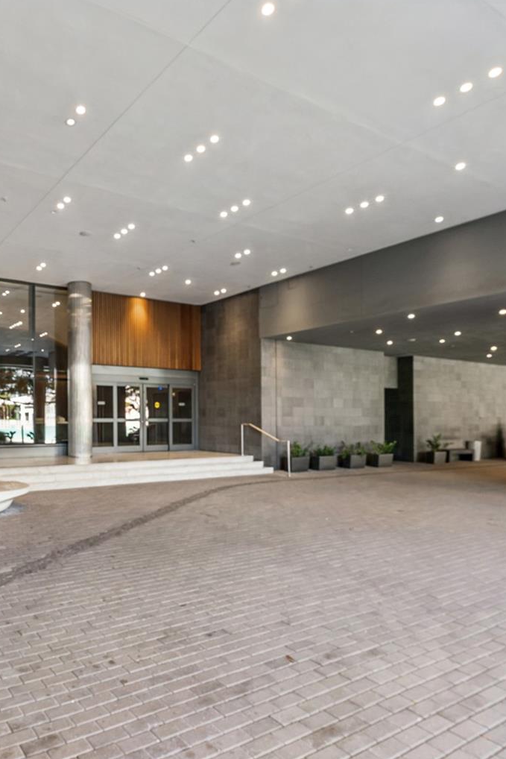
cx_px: 98
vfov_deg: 75.8
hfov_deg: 51.4
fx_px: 487
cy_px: 382
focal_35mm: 23
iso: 320
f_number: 10
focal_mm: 14.7
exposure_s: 1/10
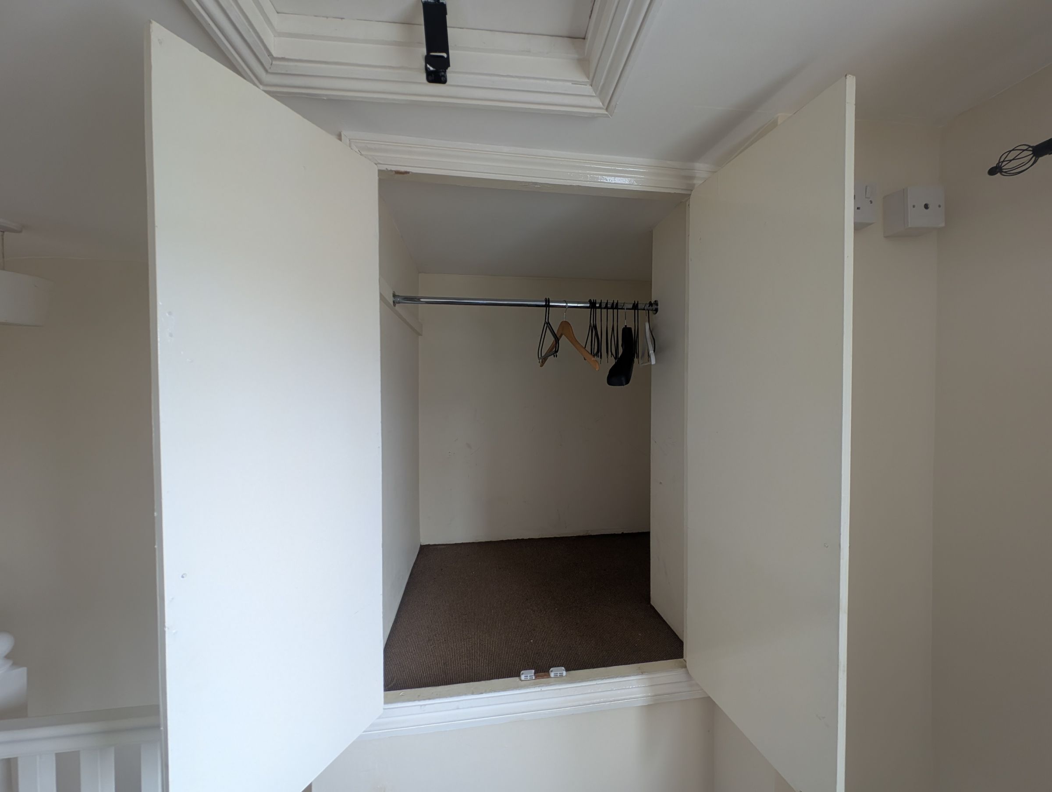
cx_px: 526
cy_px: 396
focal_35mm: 12
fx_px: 365
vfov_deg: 94.6
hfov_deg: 110.5
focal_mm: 2.23
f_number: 1.95
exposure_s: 1/23.8
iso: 54
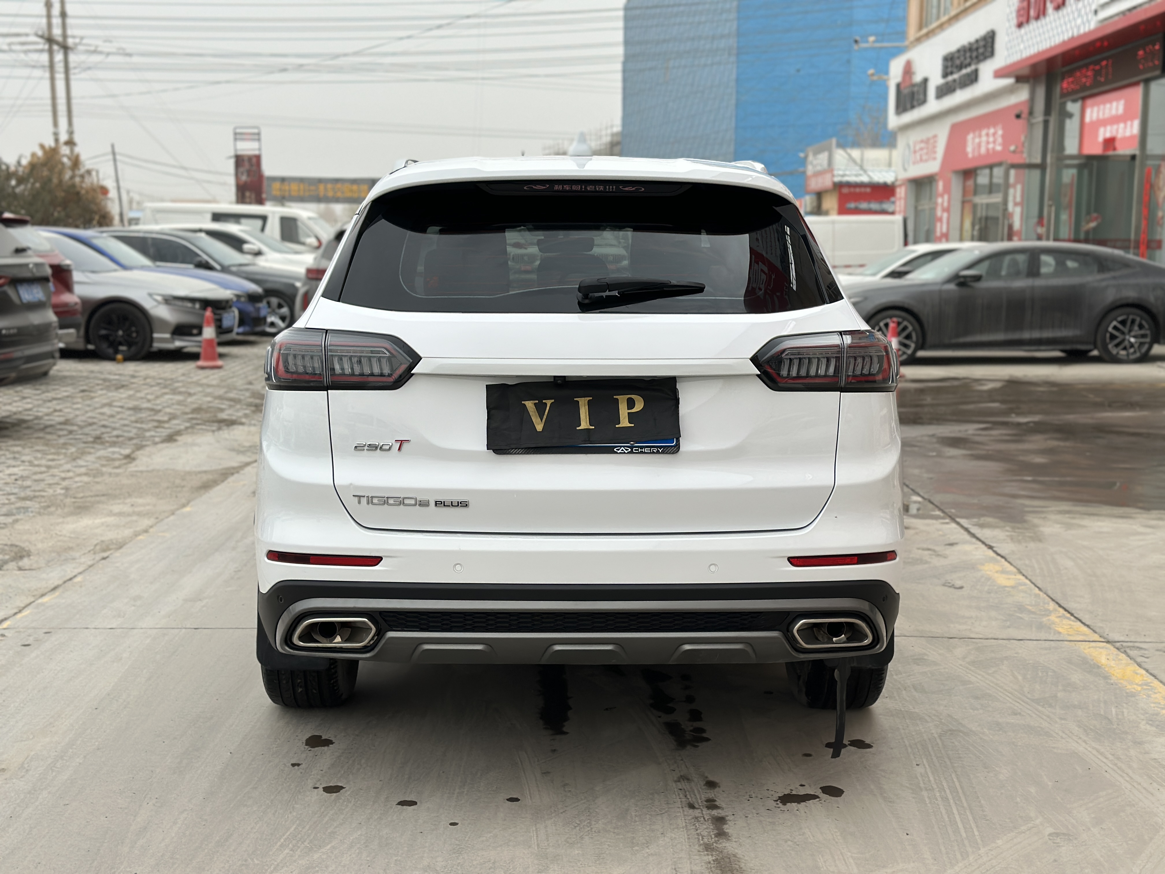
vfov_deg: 30.3
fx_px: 1615
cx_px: 582
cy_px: 437
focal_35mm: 48
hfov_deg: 39.7
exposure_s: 1/3597
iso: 100
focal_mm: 6.86
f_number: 1.78
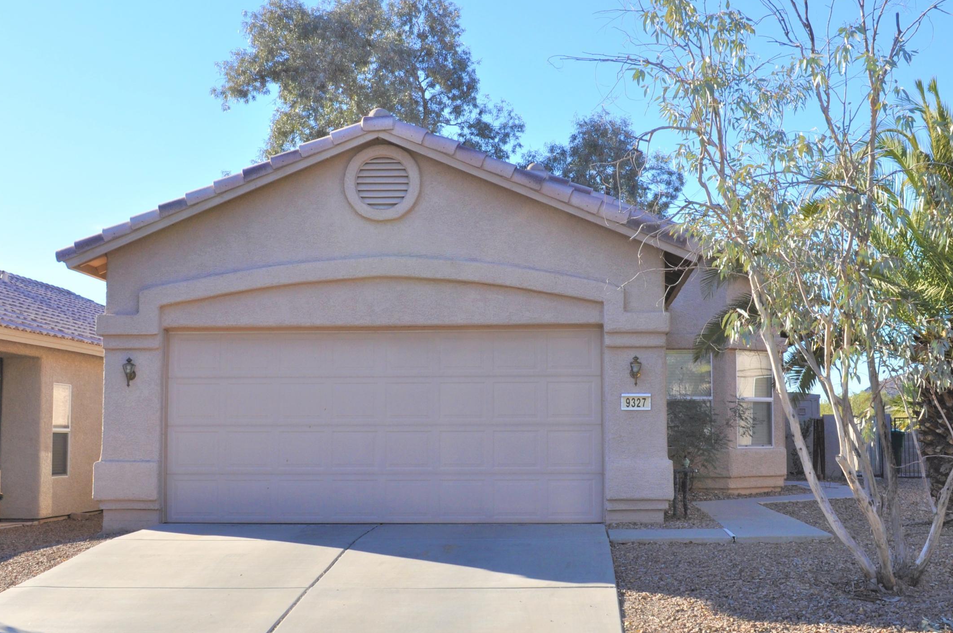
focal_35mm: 51
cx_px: 534
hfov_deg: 38.9
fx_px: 1348
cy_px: 315
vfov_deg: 26.4
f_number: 11
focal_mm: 24
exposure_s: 1/125
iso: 200
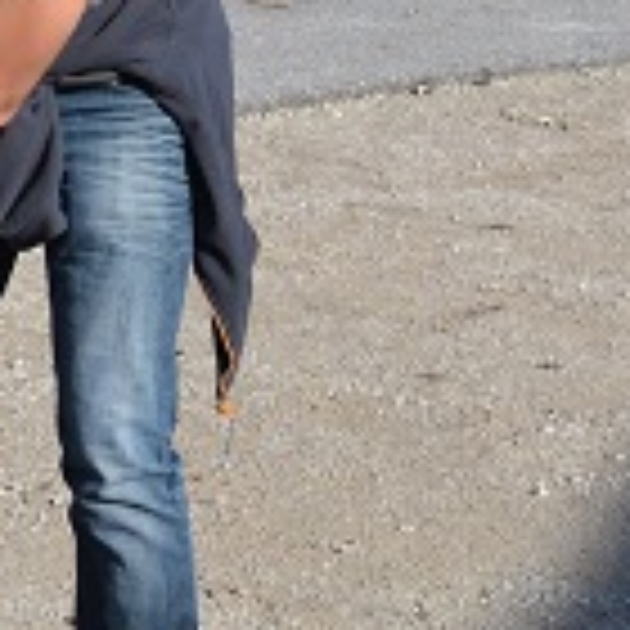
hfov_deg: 10.0
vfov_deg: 10.0
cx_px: 220
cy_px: 428
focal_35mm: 175
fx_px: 3603
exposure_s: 1/200
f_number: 7.1
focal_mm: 30
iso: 100
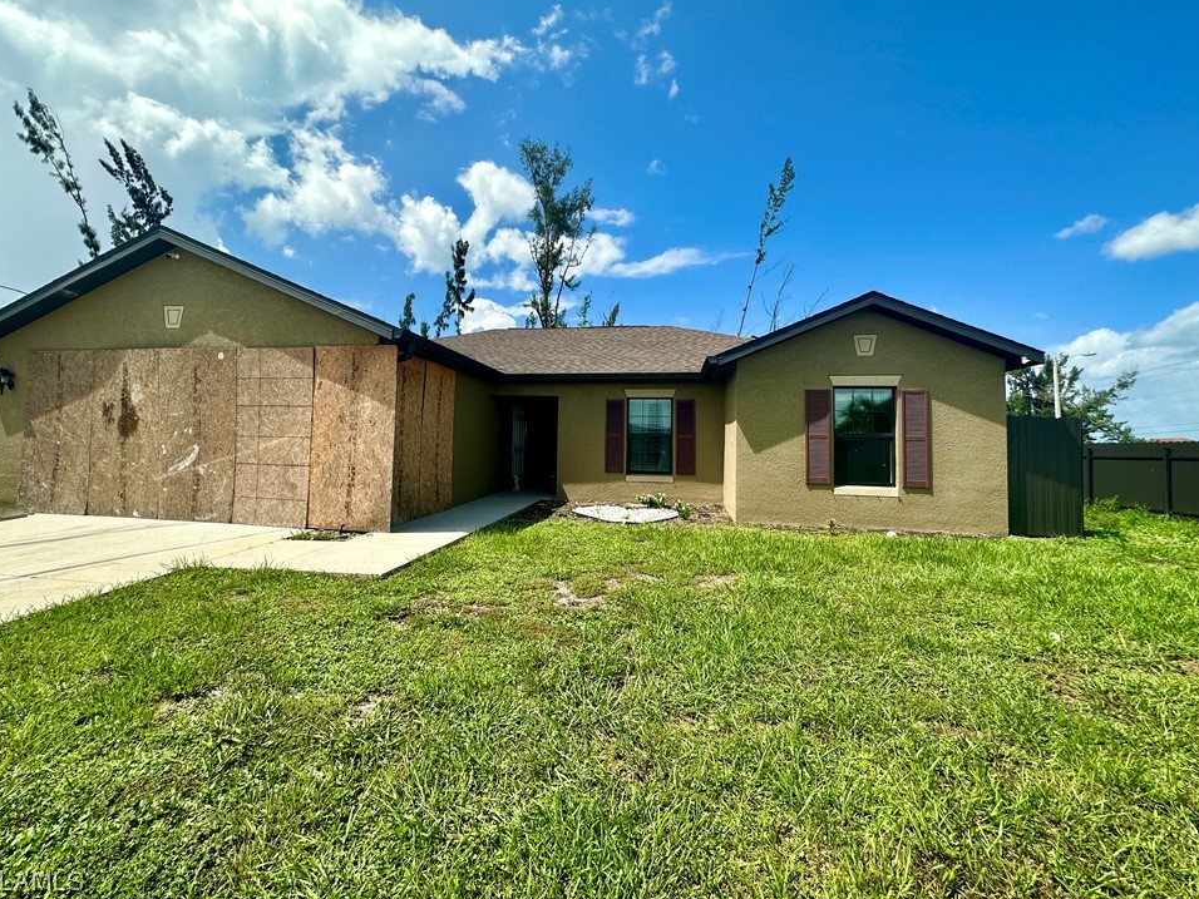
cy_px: 421
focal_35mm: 15
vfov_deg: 81.7
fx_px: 520
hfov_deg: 98.1
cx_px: 574
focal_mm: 2.22
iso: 50
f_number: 2.2
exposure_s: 1/2174
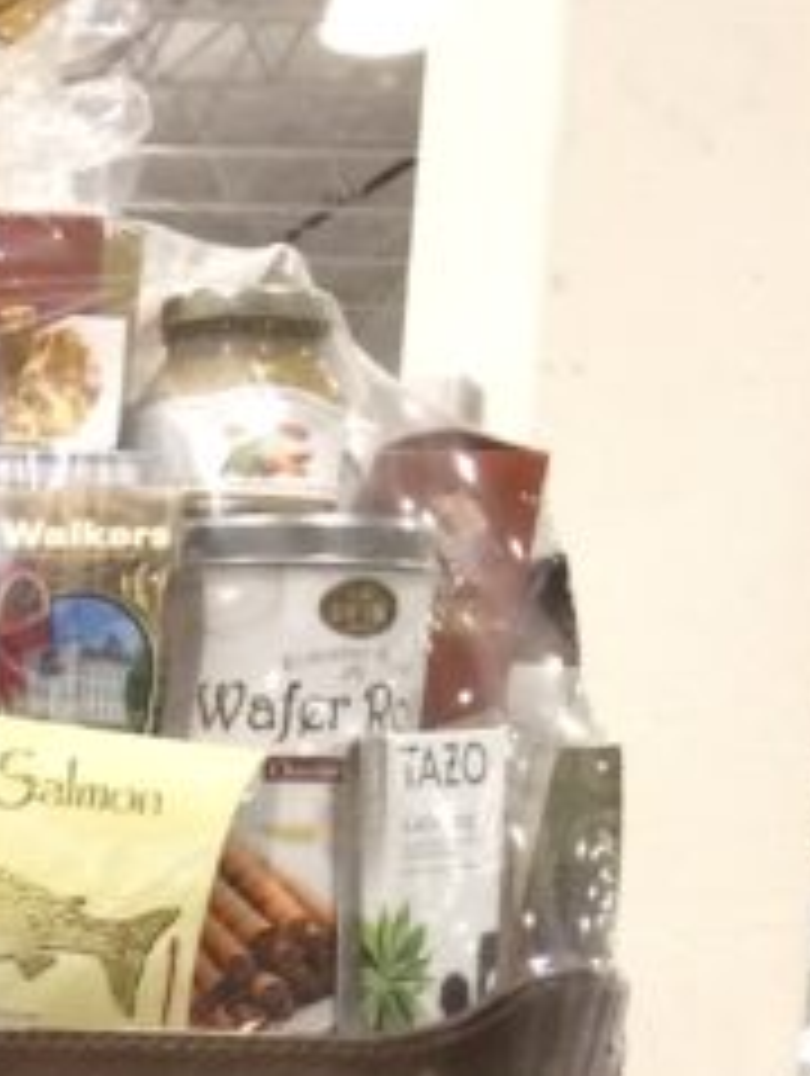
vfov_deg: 13.6
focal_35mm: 124
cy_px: 2147
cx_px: -886
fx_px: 3858
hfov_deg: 10.8
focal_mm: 4.15
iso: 125
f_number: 2.2
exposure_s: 1/30
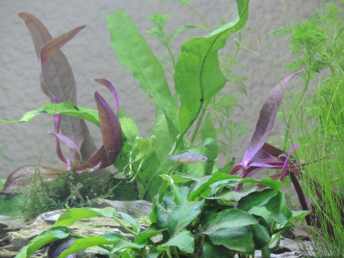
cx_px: 172
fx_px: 4969
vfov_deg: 3.0
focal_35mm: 500
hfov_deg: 4.0
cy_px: 129
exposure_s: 1/25
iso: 800
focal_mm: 89.1
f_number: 4.9
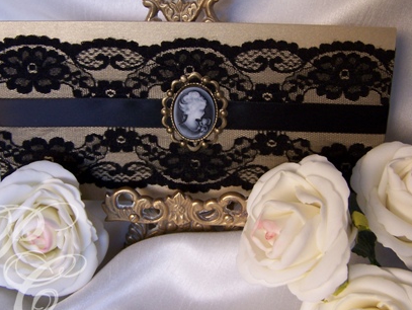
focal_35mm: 42
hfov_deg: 44.7
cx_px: 193
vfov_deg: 34.4
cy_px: 143
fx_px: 500
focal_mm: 6.3
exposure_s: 1/30
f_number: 2.8
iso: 140
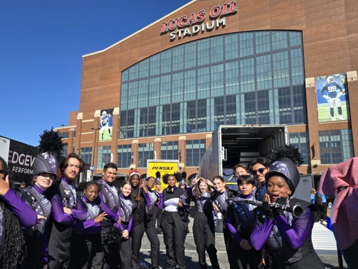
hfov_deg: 61.2
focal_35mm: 29
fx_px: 300
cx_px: 145
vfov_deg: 48.2
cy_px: 145
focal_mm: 6.3
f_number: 1.7
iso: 12
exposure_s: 1/807
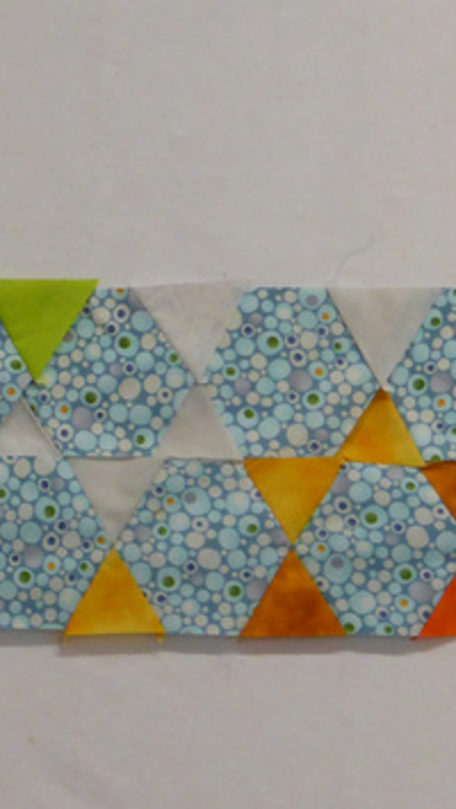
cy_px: 392
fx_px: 4165
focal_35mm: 194
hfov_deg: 6.2
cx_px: -217
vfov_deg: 11.1
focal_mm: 13.3
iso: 400
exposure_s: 1/60
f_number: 5
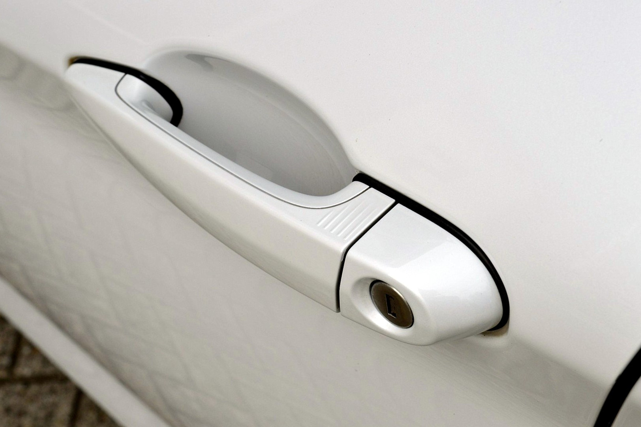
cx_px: 320
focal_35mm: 57
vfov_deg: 23.8
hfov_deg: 35.1
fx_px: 1015
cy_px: 214
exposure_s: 1/500
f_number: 11
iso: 400
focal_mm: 38
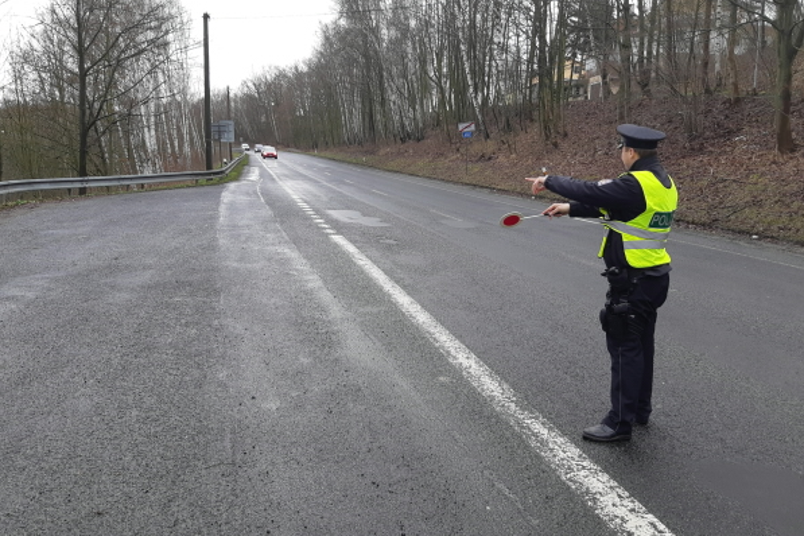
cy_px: 260
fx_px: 648
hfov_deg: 63.7
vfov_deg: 45.0
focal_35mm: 29
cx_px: 401
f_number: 1.7
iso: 40
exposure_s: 1/292
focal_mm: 3.93
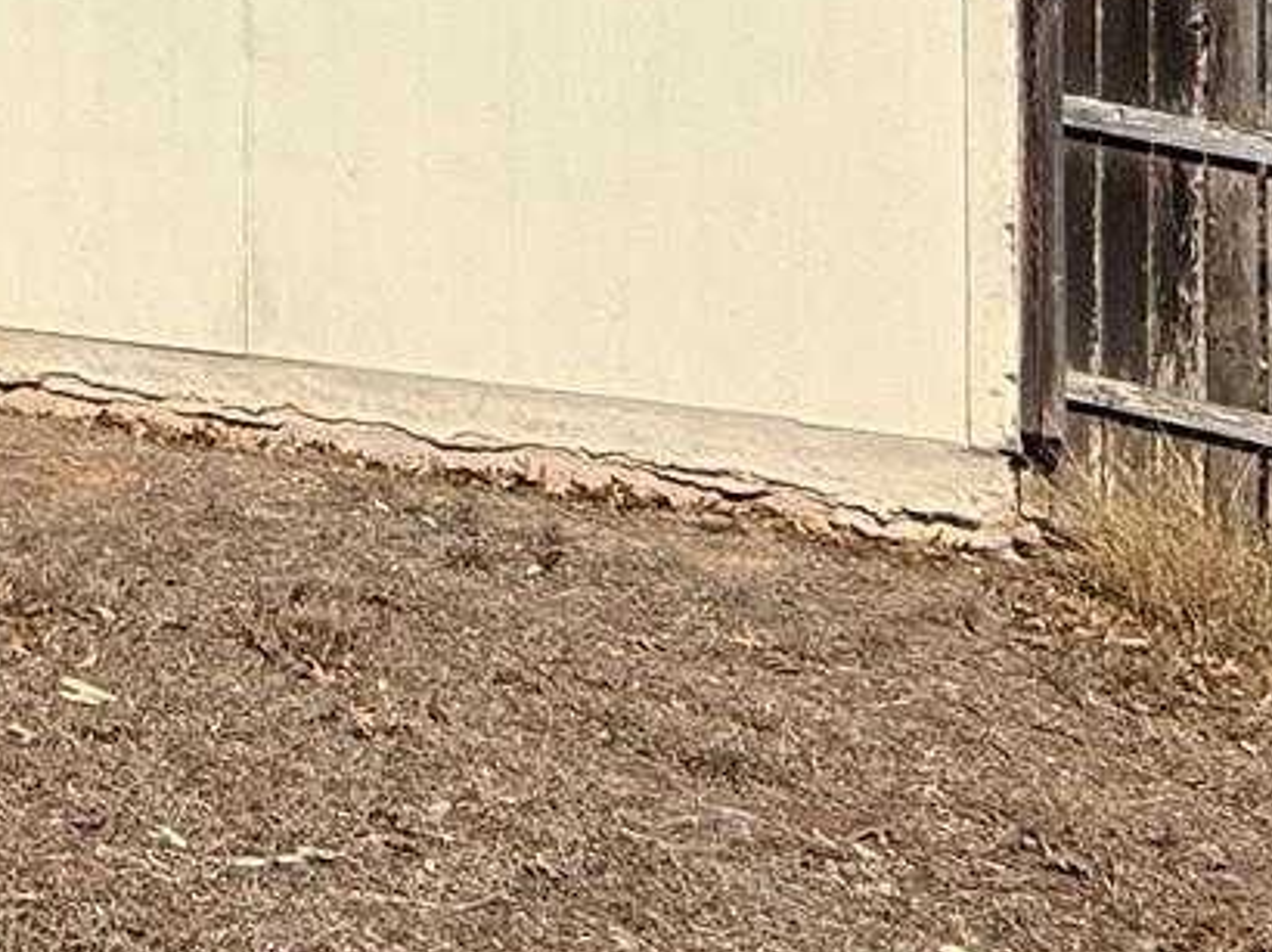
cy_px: -195
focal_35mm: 70
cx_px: -934
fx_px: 2571
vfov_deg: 19.7
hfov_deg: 20.7
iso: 40
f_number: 2.2
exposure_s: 1/6173
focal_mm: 2.22
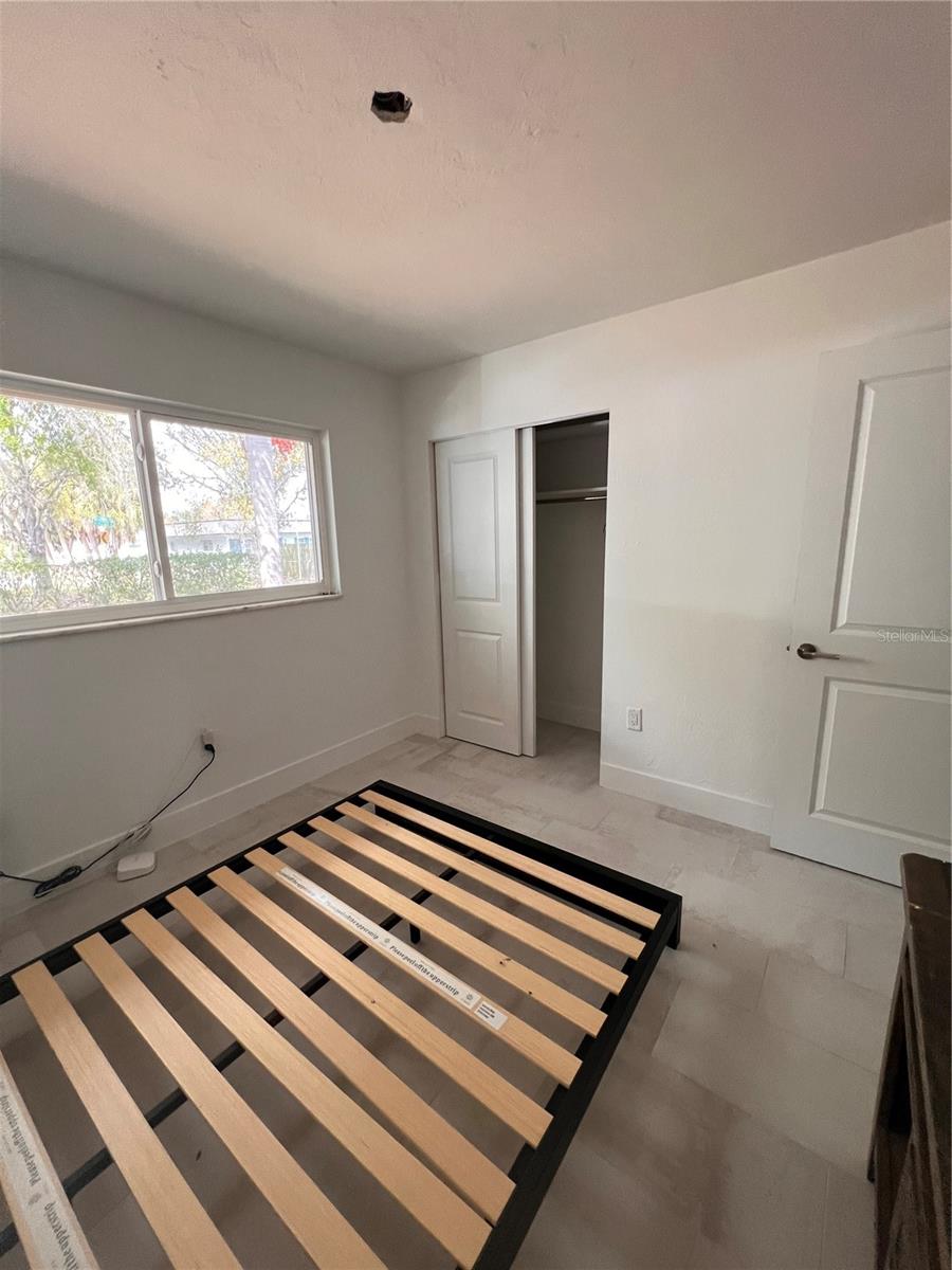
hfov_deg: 89.9
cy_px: 635
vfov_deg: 106.2
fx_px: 477
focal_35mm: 13
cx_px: 476
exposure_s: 1/87
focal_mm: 1.57
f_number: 1.8
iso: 250
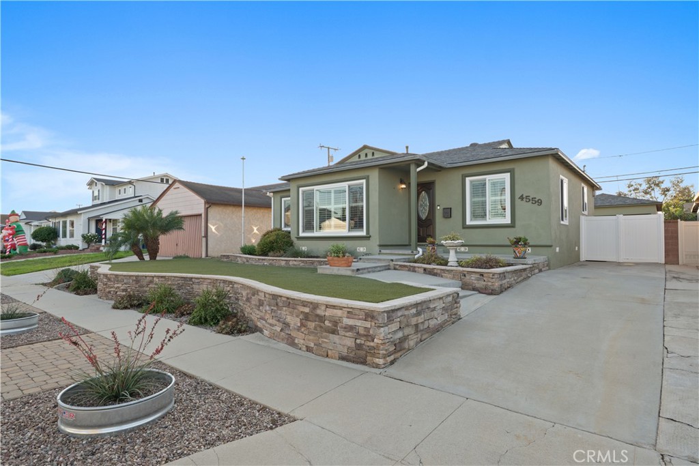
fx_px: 388
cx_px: 350
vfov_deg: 61.9
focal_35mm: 20
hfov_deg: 84.0
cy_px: 233
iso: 200
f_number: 9
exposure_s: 1/30
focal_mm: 20
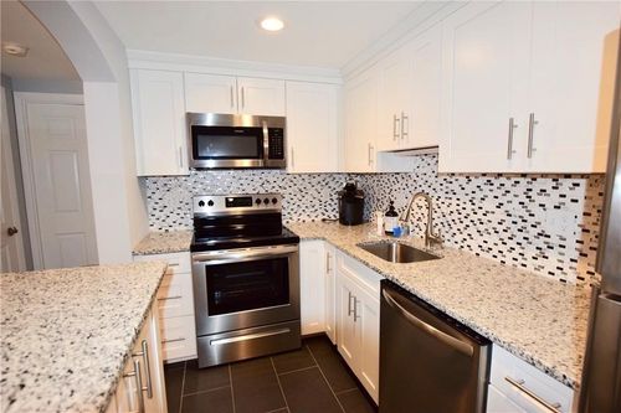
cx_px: 310
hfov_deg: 92.5
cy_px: 206
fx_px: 297
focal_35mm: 17
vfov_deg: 69.6
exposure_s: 1/100
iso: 800
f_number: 5
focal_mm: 11.5
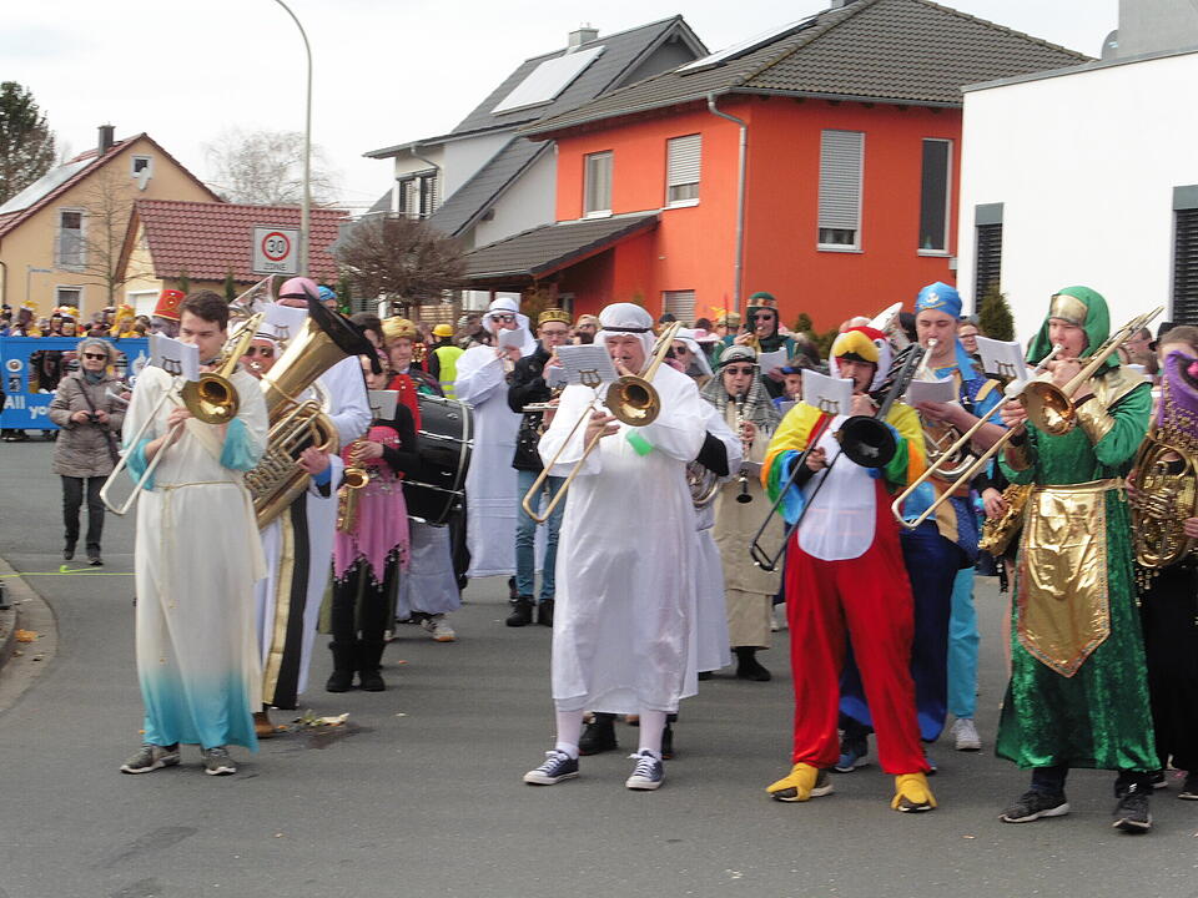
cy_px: 449
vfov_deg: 18.7
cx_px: 599
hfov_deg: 24.7
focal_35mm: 79
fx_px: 2734
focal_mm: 14.2
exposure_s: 1/125
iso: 100
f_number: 5.6
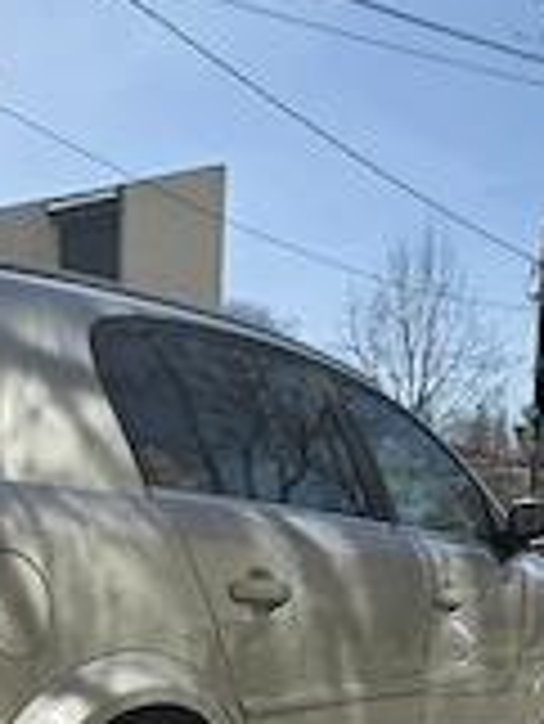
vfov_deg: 31.1
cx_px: 117
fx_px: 1193
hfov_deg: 25.3
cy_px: 737
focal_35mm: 57
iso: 12
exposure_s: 1/769
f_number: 1.7
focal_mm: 6.3
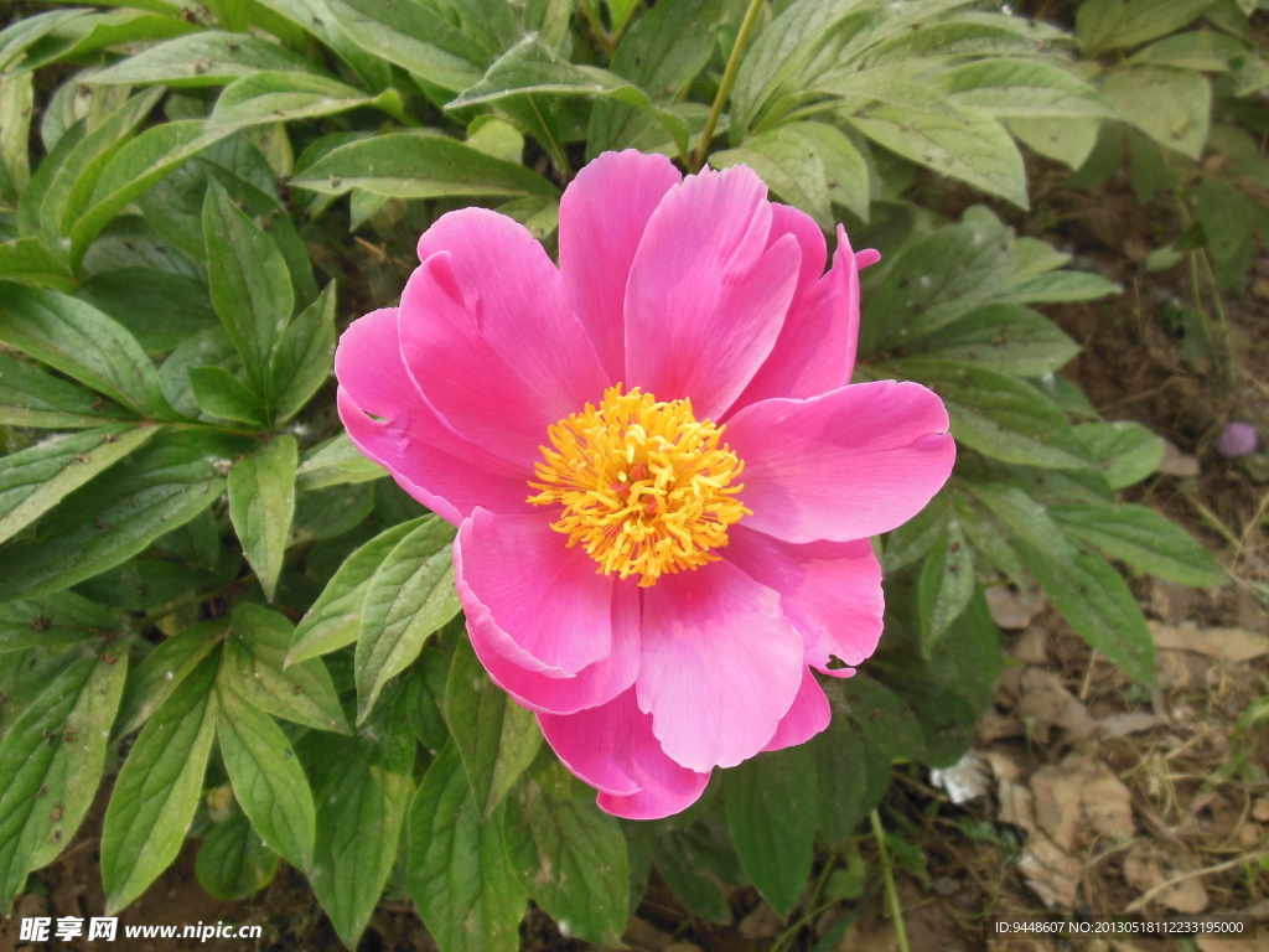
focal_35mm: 25
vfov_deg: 54.9
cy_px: 476
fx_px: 916
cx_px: 634
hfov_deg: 69.4
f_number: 3.2
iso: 125
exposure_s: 1/250
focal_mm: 4.5
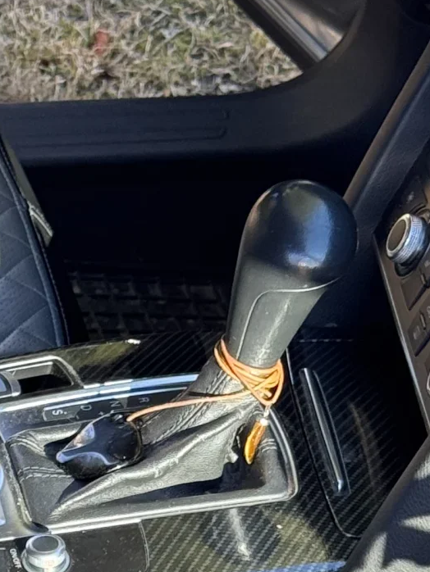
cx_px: 16
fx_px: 2913
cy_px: 955
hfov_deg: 8.4
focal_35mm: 176
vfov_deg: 10.7
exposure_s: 1/166
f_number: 1.78
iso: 100
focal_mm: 6.76
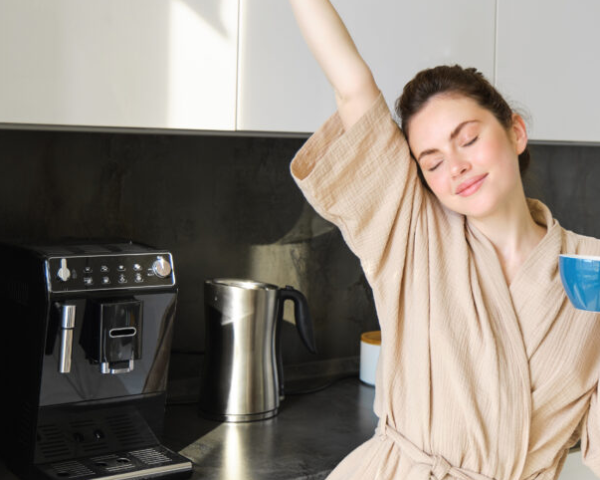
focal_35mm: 59
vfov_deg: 25.7
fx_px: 1047
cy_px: 161
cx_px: 435
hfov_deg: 31.5
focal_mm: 24.9
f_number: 2.8
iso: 250
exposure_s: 1/500
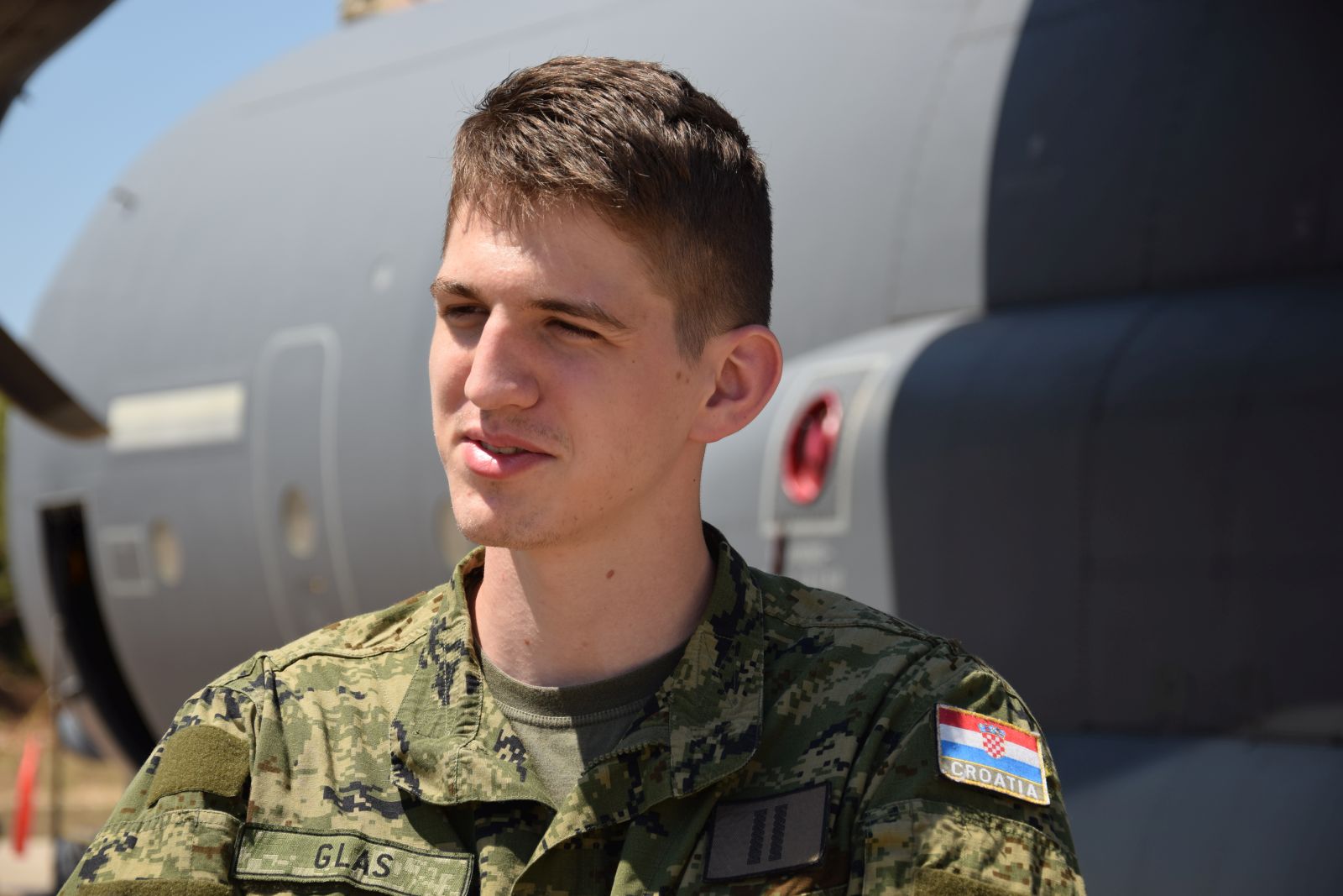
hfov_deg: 19.5
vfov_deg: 13.0
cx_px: 672
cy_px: 448
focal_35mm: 105
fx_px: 3917
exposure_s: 1/500
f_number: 5.3
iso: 100
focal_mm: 70
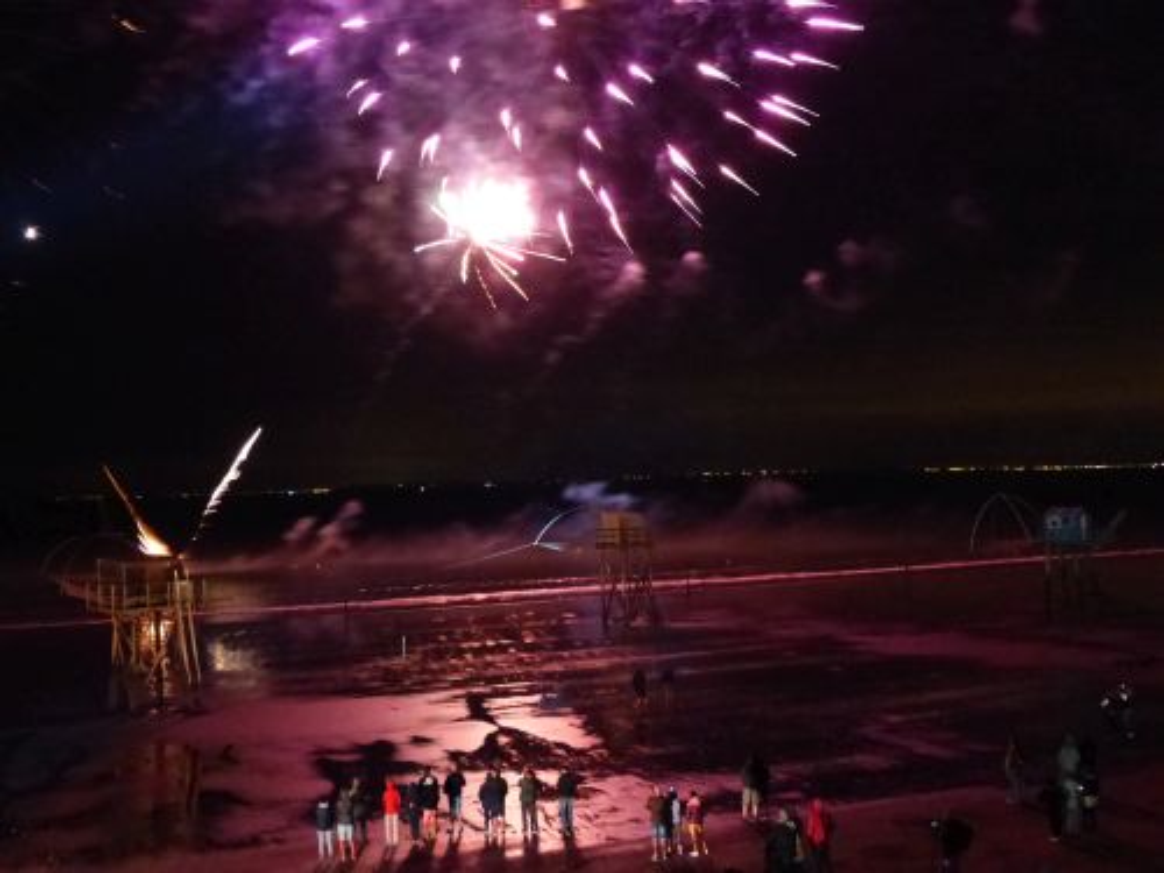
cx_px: 582
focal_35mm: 40
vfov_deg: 36.0
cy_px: 436
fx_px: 1345
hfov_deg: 46.8
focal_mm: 7.1
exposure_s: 1/4
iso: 1600
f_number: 2.8
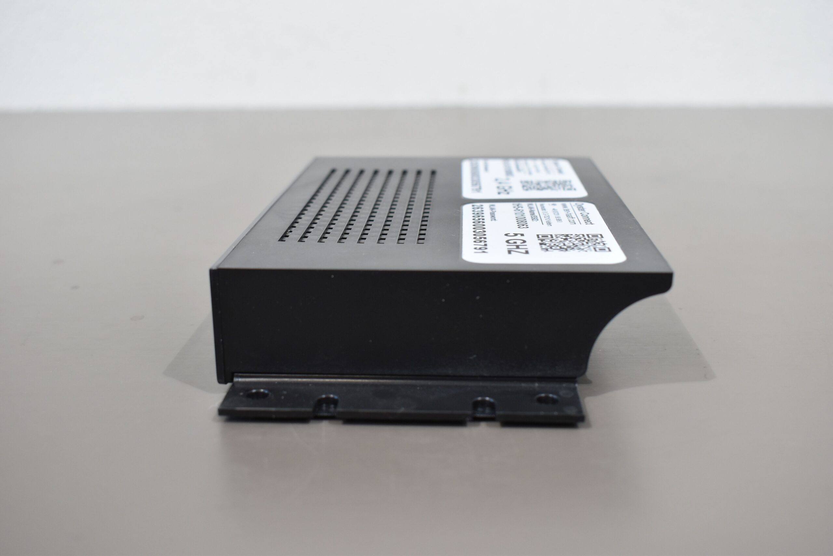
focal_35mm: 39
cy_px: 278
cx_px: 416
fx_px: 902
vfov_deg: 34.2
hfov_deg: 49.6
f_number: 5.6
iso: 720
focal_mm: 26
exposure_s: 1/60
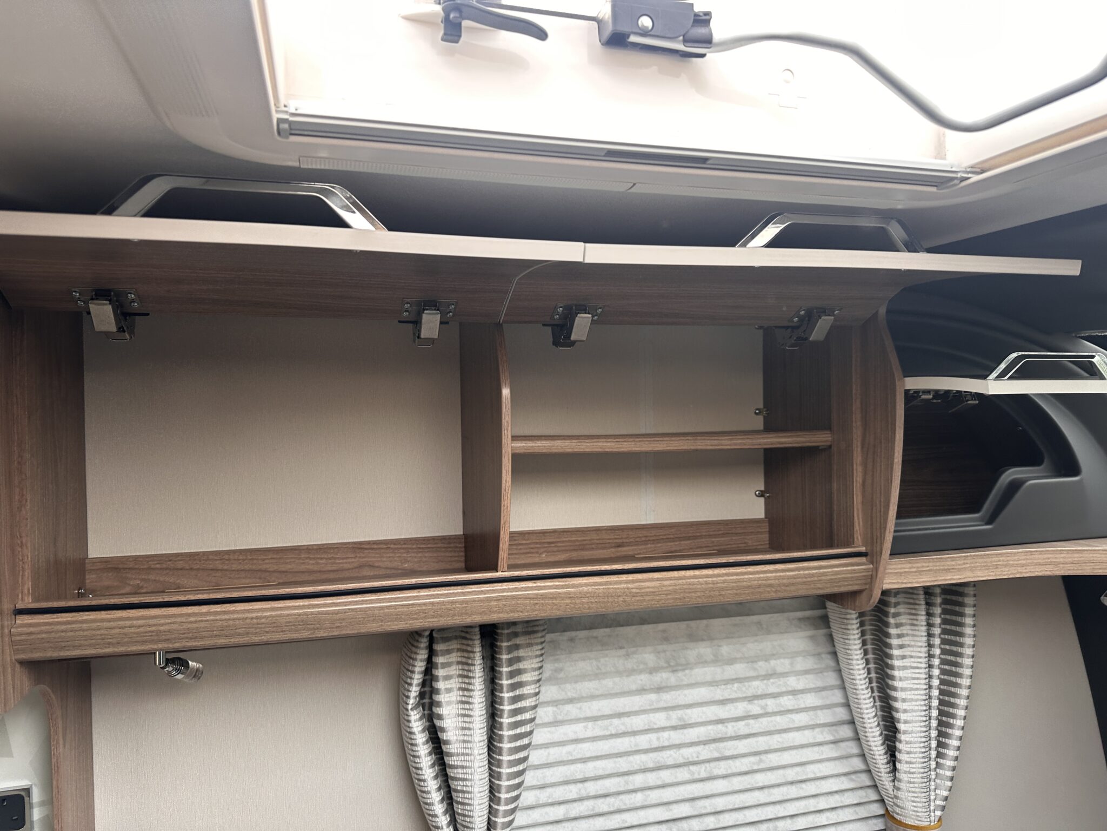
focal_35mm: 24
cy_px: 416
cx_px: 554
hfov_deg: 71.6
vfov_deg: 56.8
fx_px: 768
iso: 100
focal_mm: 6.86
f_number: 1.78
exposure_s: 1/121
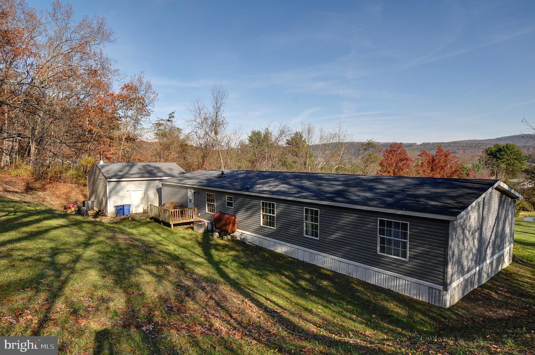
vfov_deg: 36.8
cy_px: 178
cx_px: 268
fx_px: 534
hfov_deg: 53.2
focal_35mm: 36
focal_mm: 24
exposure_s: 1/400
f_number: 10
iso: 400
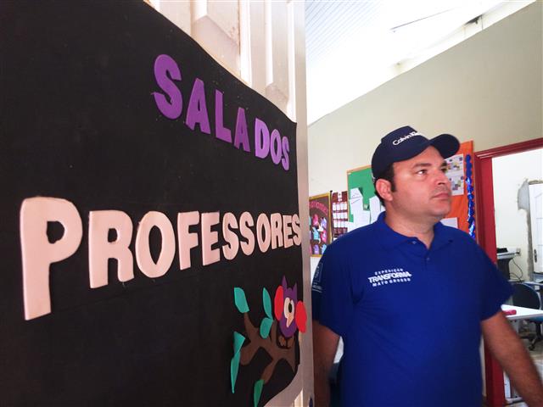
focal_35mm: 29
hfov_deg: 61.7
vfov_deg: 48.2
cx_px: 272
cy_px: 204
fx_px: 455
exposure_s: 1/30
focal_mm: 4.15
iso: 125
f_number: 2.2
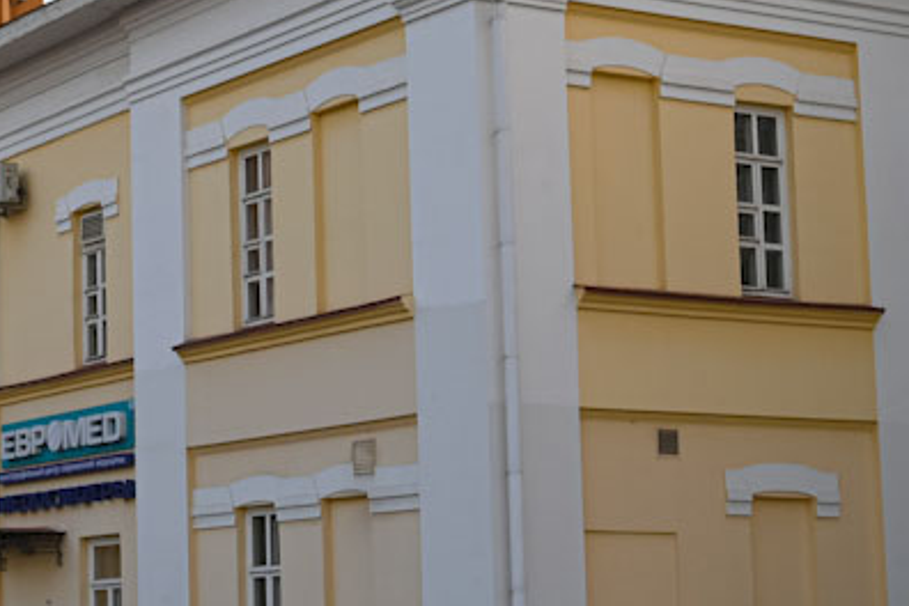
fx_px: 2336
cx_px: 28
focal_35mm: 93
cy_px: 76
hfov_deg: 21.3
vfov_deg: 14.6
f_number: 5.6
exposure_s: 1/80
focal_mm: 30.5
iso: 200
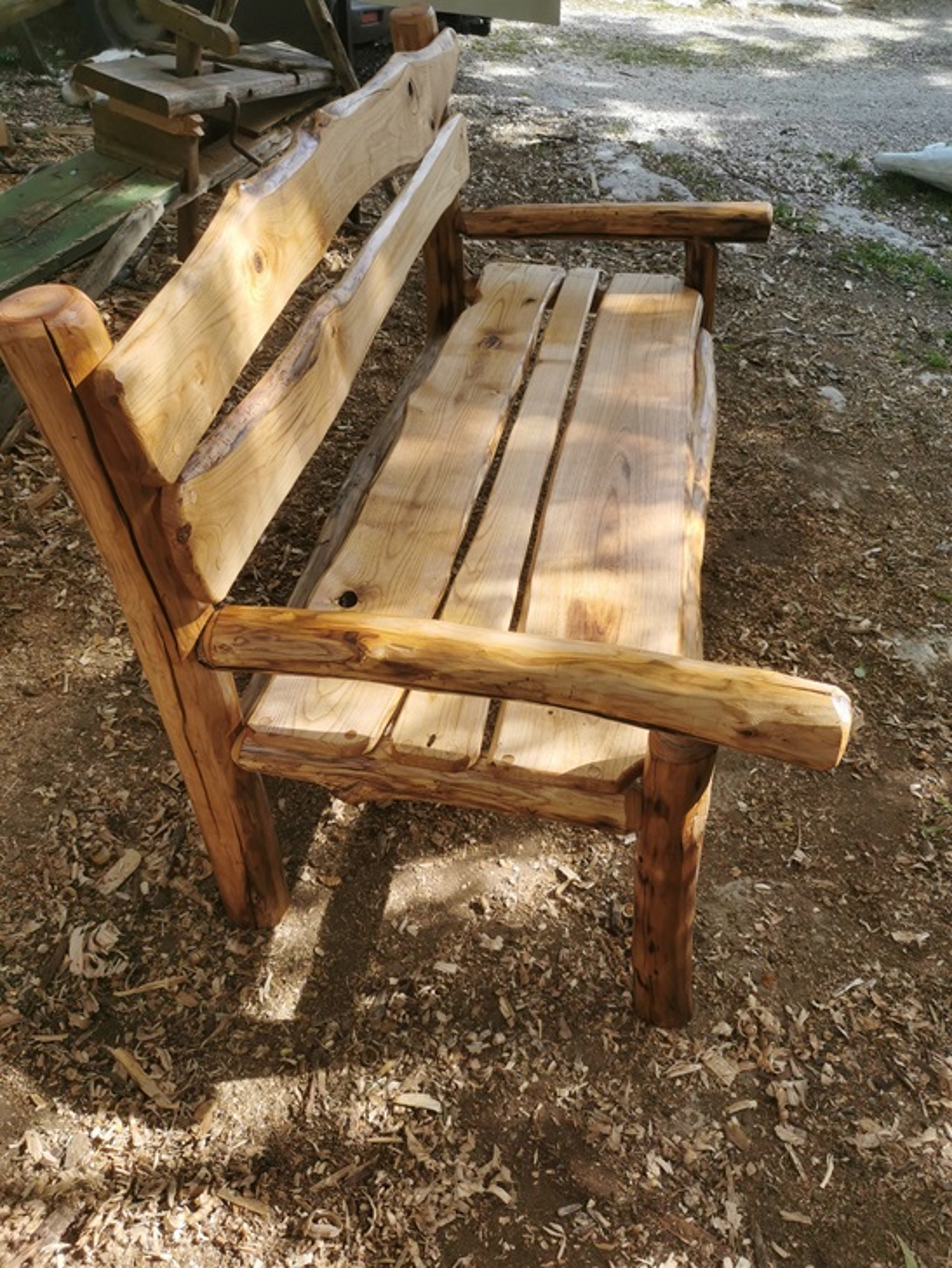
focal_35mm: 27
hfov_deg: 51.4
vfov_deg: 65.3
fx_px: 990
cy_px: 634
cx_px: 476
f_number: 1.8
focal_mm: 5.58
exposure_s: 1/709
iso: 50
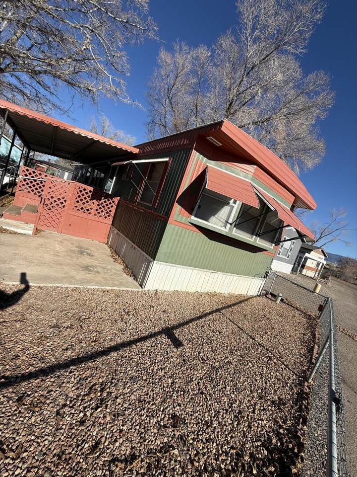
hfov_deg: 85.7
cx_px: 178
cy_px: 238
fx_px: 193
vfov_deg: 102.1
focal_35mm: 14
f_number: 2.2
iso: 50
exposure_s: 1/2506
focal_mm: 2.22
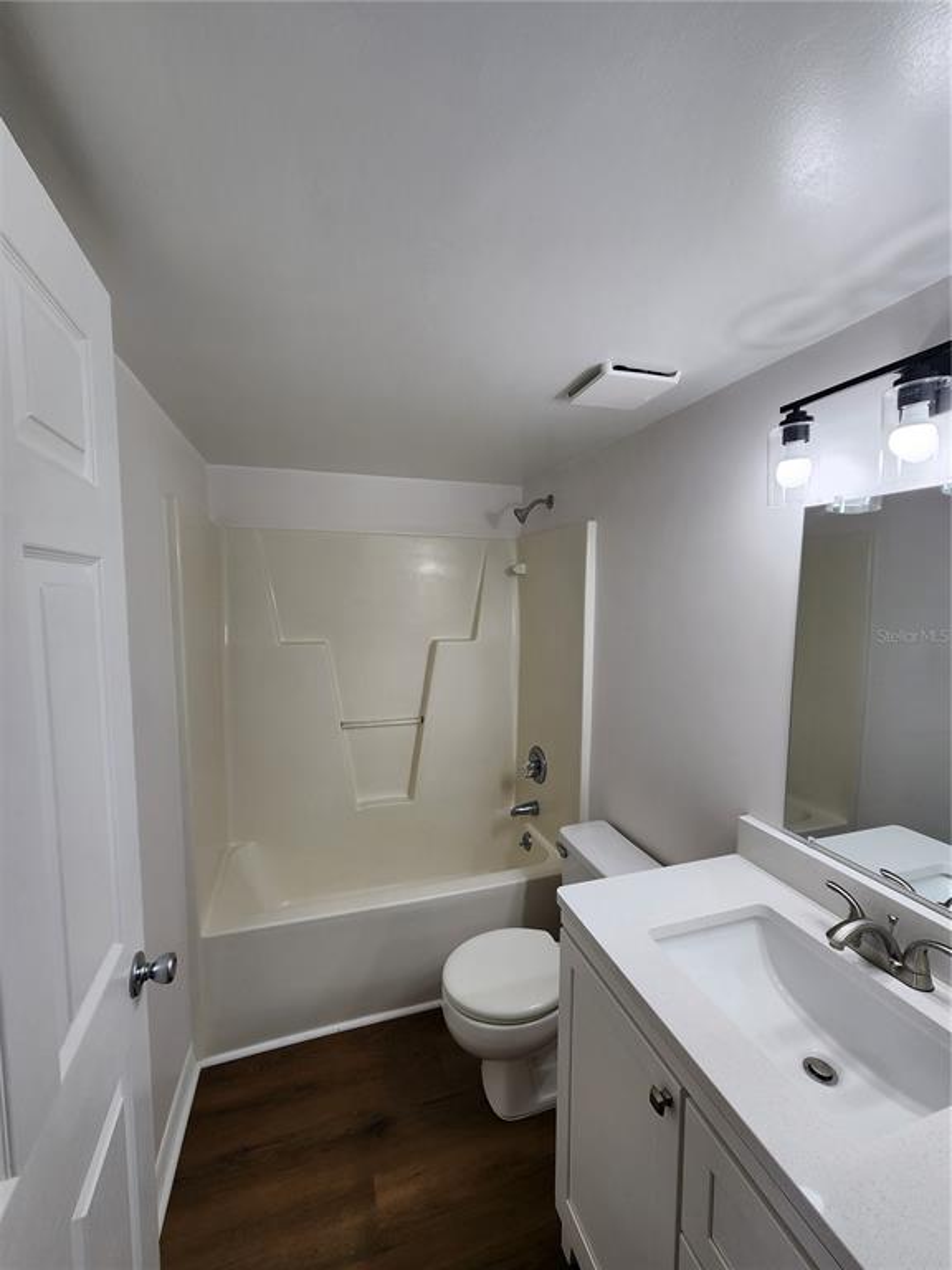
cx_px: 476
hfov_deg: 89.9
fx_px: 477
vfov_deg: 106.2
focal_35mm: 13
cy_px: 635
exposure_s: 1/60
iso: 50
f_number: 2.2
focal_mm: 2.2
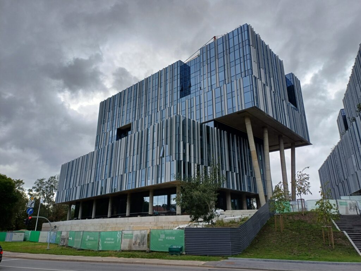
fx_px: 261
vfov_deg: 54.9
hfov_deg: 69.4
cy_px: 136
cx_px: 180
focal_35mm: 25
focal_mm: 4.65
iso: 50
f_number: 1.8
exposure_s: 1/611
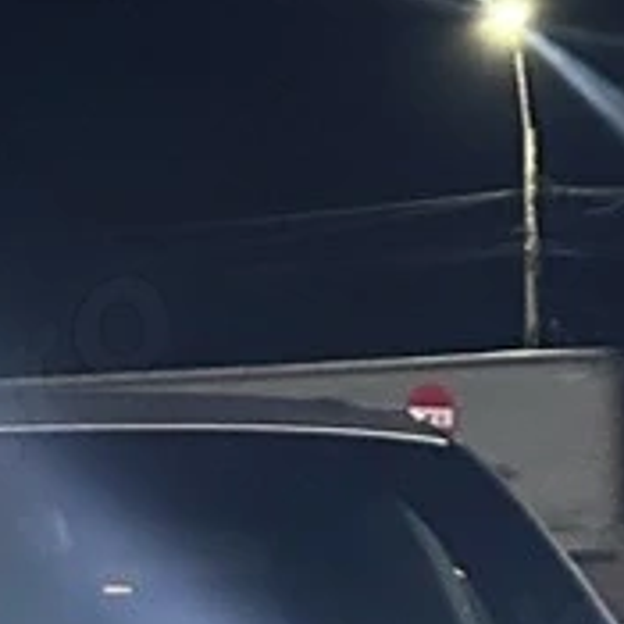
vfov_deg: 9.3
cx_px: 25
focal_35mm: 162
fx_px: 3304
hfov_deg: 10.7
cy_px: 1626
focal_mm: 6.86
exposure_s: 1/50
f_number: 1.78
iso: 640
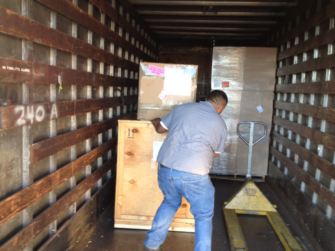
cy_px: 126
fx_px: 339
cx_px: 168
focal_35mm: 35
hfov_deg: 52.6
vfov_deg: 40.7
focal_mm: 4.28
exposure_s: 1/60
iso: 64
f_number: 2.4
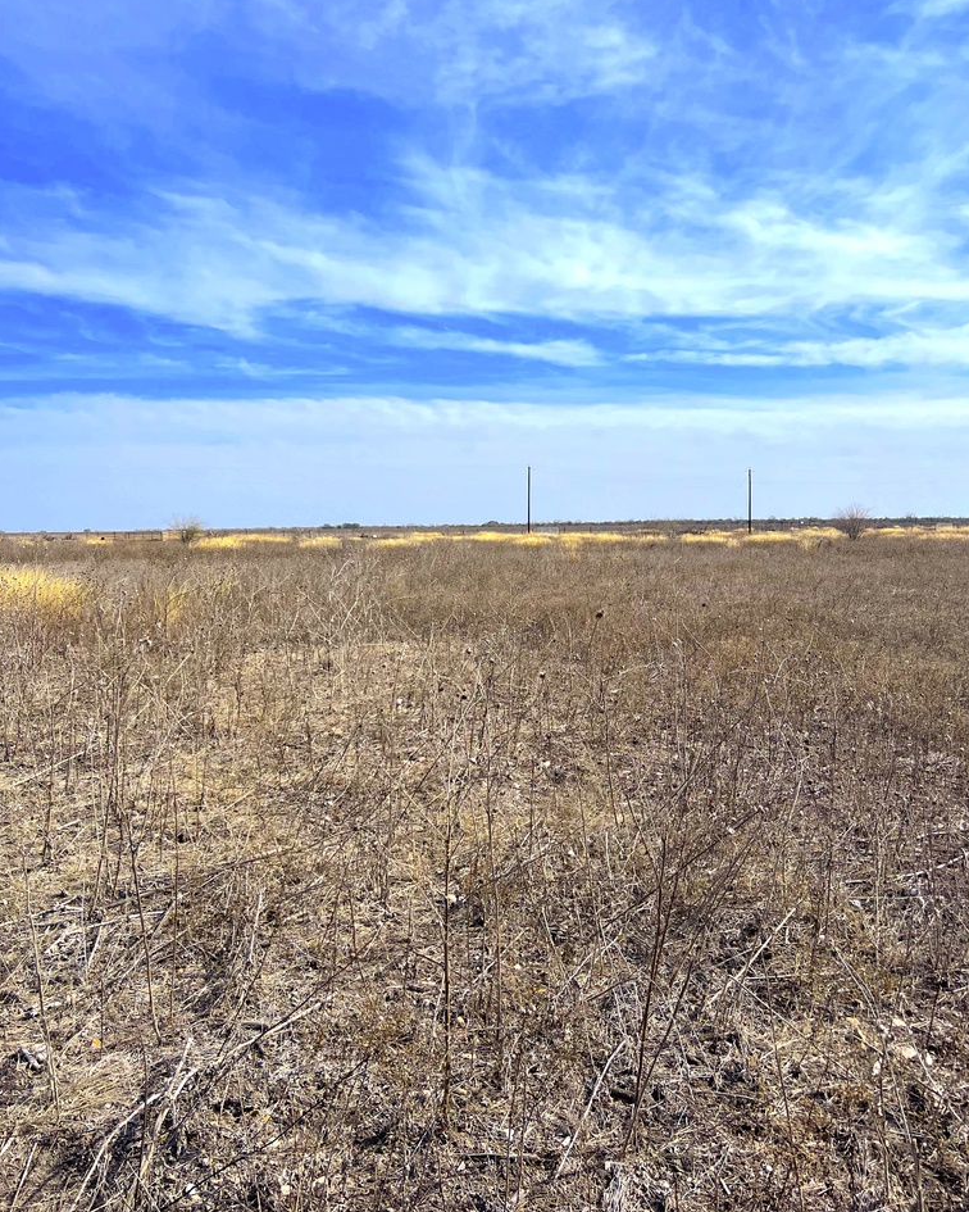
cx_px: 474
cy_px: 573
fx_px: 1040
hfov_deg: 50.0
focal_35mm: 29
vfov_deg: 60.4
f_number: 1.5
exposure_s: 1/6211
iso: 50
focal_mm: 5.7
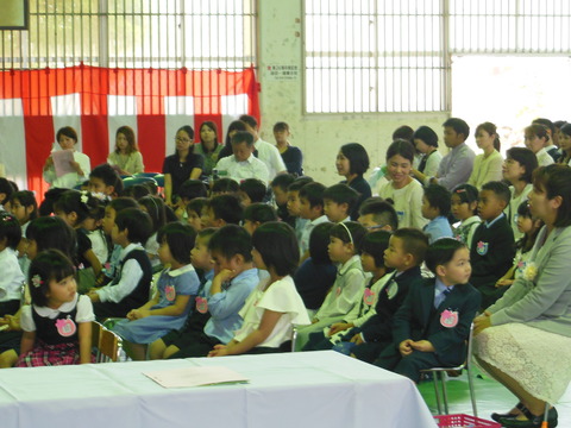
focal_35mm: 124
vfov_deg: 12.0
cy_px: 214
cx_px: 286
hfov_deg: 15.9
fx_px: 2045
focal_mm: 22.1
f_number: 5.7
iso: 400
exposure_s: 1/13
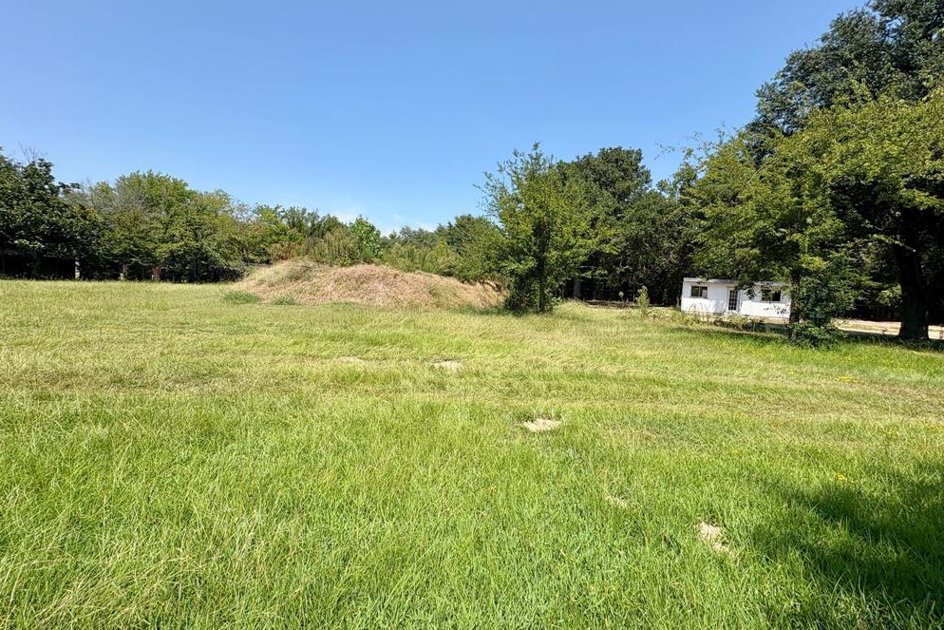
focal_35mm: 15
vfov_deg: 77.3
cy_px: 307
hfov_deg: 100.4
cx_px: 483
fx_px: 393
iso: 40
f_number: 2.2
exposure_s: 1/1299
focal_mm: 2.22
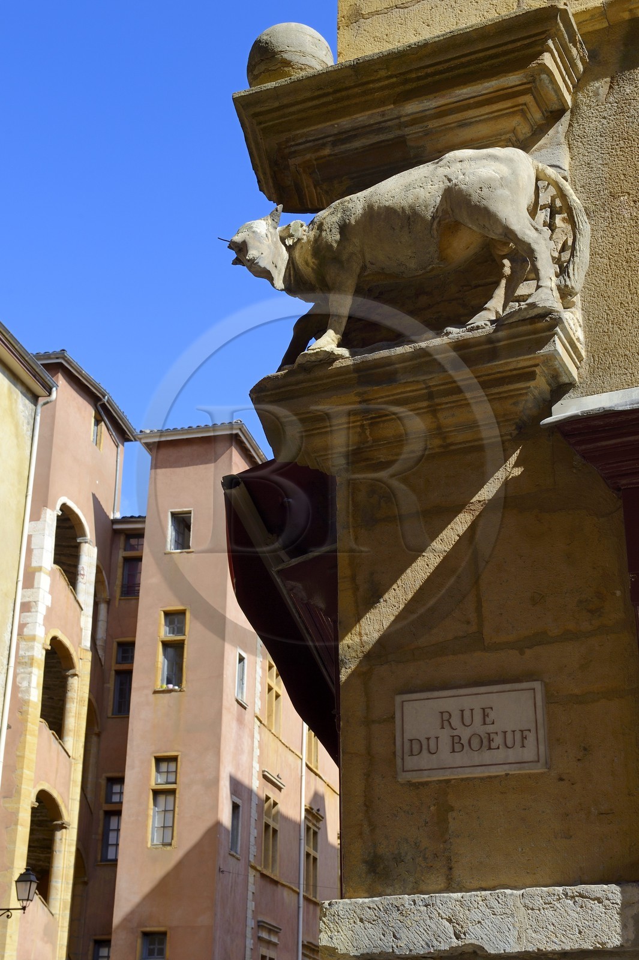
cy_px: 480
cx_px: 320
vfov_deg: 38.2
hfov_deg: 26.0
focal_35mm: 52
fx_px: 1386
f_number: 11
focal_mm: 52
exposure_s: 1/200
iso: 200
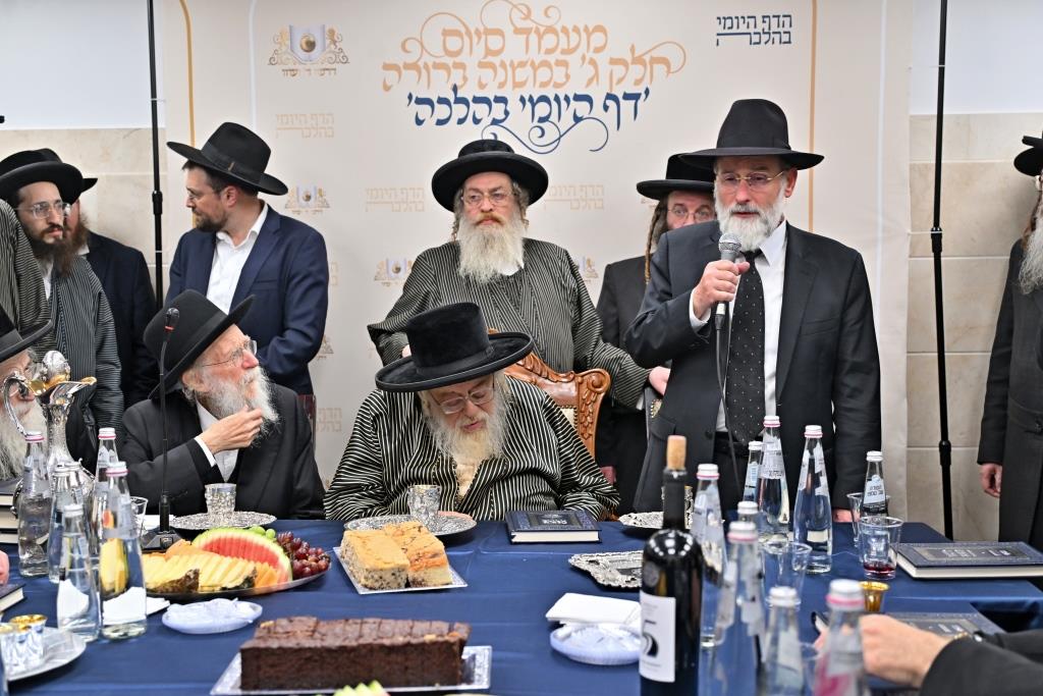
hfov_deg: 42.7
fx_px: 1333
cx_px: 522
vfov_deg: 29.3
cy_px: 348
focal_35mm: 46
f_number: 4
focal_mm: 46
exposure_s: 1/200
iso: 640
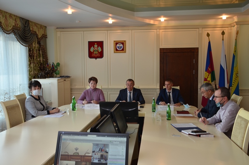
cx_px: 124
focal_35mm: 36
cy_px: 82
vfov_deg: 36.7
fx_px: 249
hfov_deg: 53.2
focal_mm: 24
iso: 200
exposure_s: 1/60
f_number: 4
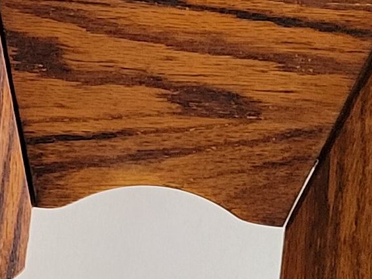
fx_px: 1999
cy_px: -115
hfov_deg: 9.7
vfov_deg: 7.9
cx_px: -456
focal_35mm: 186
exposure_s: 1/100
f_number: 1.8
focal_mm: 5.4
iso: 250
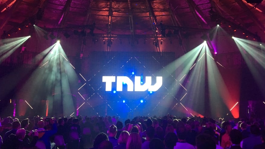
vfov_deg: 31.8
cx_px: 140
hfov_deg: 54.0
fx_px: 260
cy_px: 55
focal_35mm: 37
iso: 64
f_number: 2.2
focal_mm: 4.15
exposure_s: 1/33
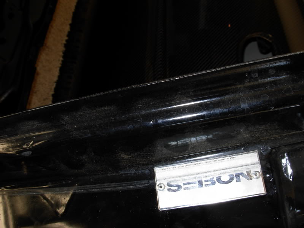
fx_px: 334
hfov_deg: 49.0
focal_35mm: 38
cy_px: 114
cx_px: 152
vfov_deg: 37.7
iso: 79
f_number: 4.9
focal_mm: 6.3
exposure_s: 1/22.6
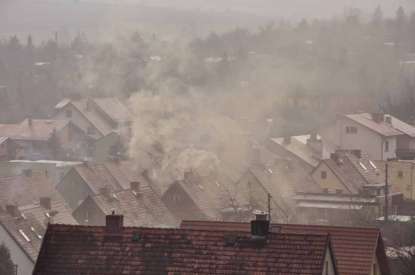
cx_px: 208
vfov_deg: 6.5
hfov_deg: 9.8
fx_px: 2417
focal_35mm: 210
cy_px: 138
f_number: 11
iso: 200
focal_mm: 140
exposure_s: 1/200
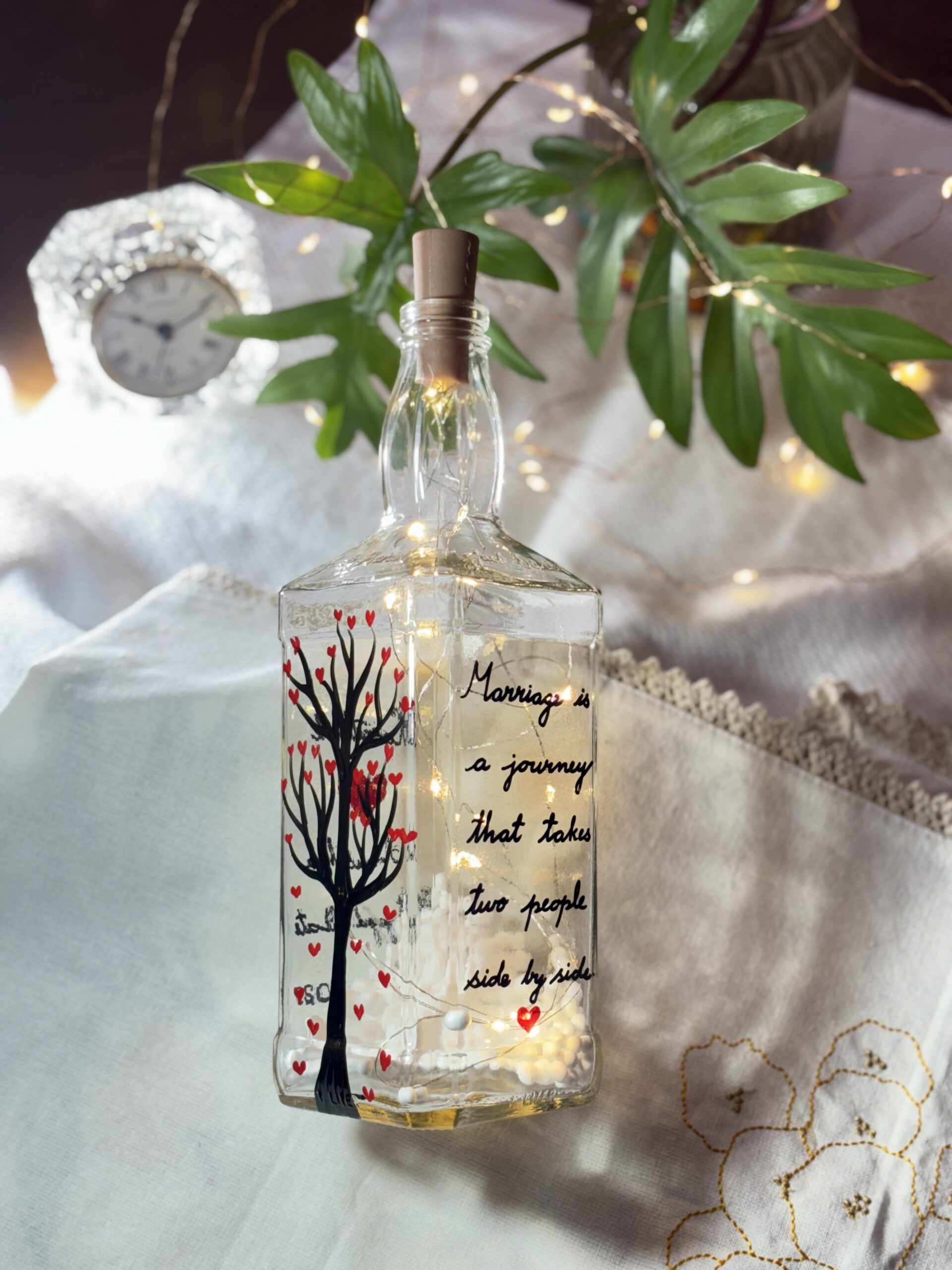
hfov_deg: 28.0
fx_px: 1907
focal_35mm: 52
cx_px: 476
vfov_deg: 36.8
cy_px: 635
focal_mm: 5.96
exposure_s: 1/50
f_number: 1.6
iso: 32
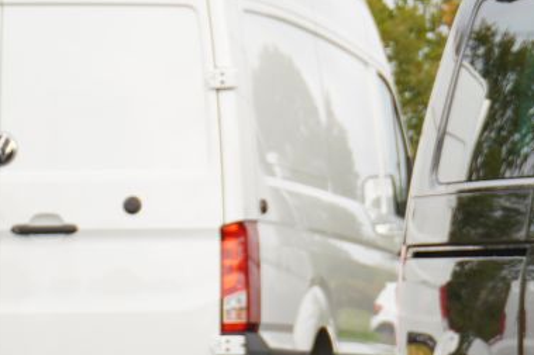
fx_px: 3379
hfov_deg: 8.5
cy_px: 113
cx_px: 1117
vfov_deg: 6.0
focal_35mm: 228
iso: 100
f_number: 5.6
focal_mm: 36
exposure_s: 1/60
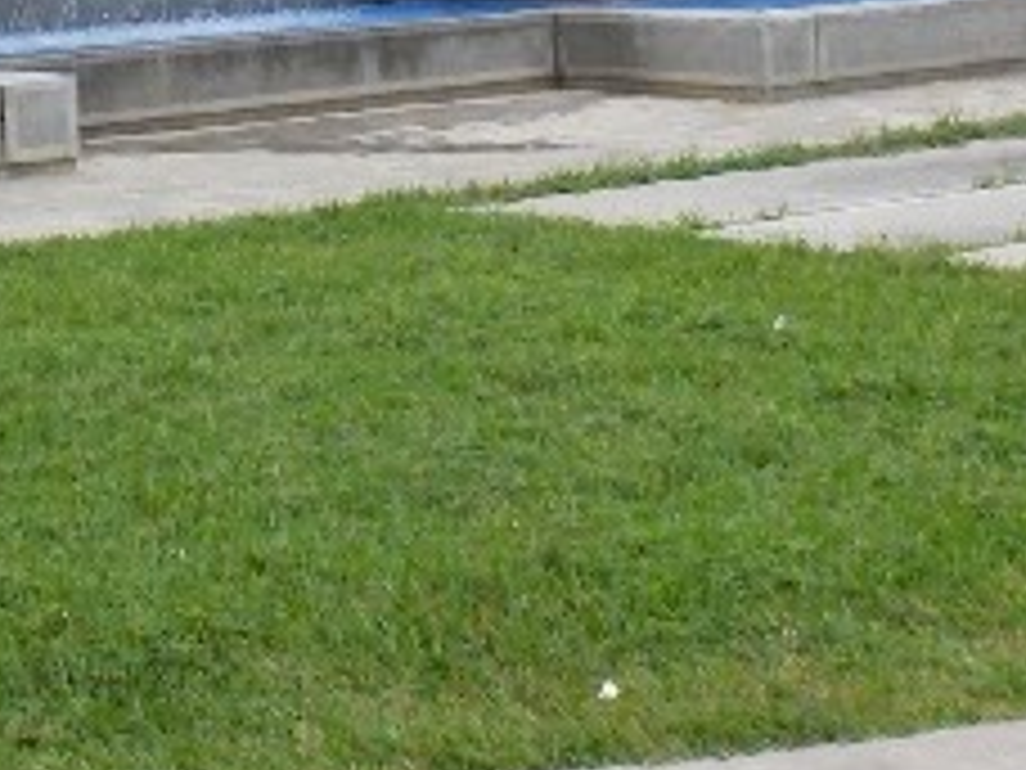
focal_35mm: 104
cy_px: -36
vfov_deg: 14.0
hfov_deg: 18.5
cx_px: 72
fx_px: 3083
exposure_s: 1/172
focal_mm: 6.11
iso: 100
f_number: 6.5
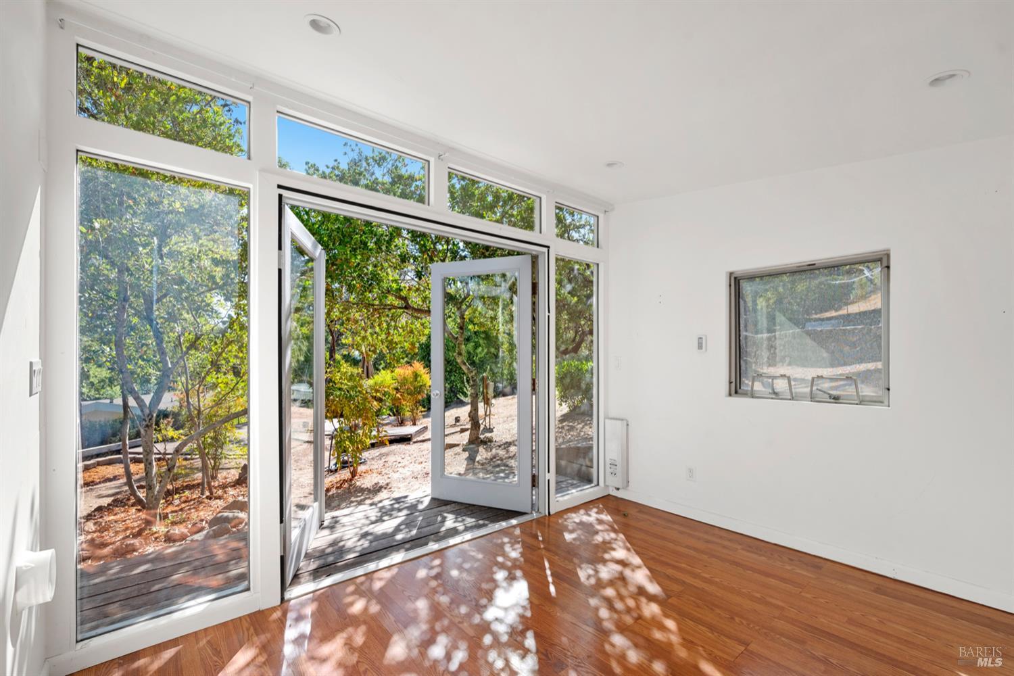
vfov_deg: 75.5
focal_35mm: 16
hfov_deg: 98.5
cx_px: 507
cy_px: 338
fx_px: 437
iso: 100
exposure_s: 1/13
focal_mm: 15.5
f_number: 8
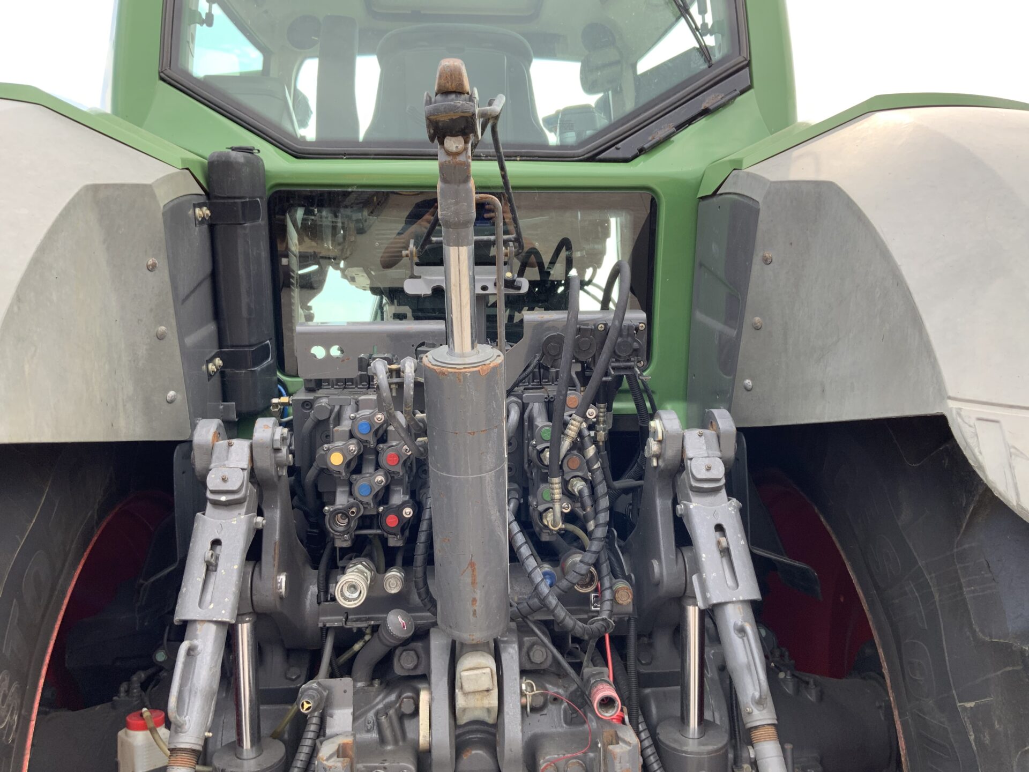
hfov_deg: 61.7
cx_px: 514
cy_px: 386
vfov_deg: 48.2
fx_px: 862
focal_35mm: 29
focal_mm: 3
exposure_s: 1/203
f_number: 1.8
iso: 16
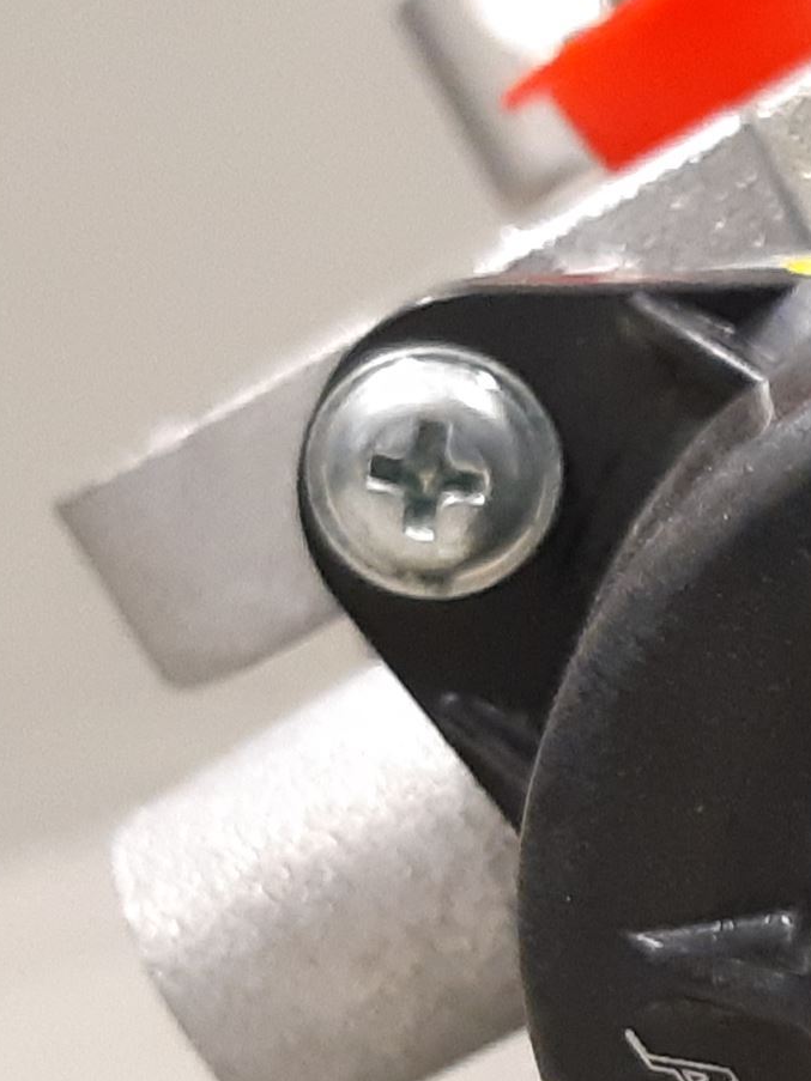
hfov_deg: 21.7
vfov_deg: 32.1
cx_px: 1134
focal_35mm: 59
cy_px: 804
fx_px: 1843
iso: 250
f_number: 1.7
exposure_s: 1/50
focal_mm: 3.93
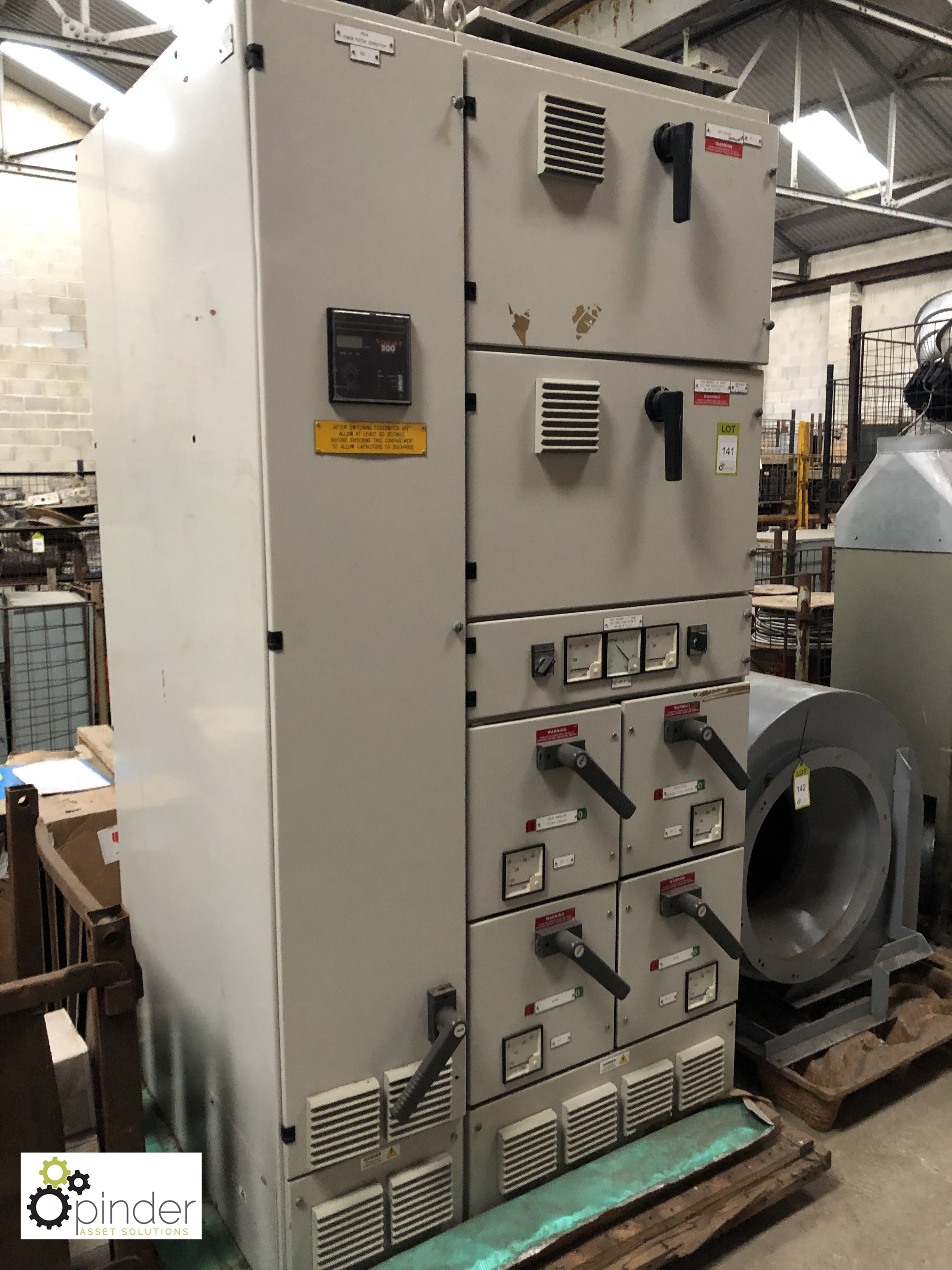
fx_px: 1027
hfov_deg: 49.7
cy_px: 635
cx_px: 476
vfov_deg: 63.4
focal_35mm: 28
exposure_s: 1/7
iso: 100
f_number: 1.8
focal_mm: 4
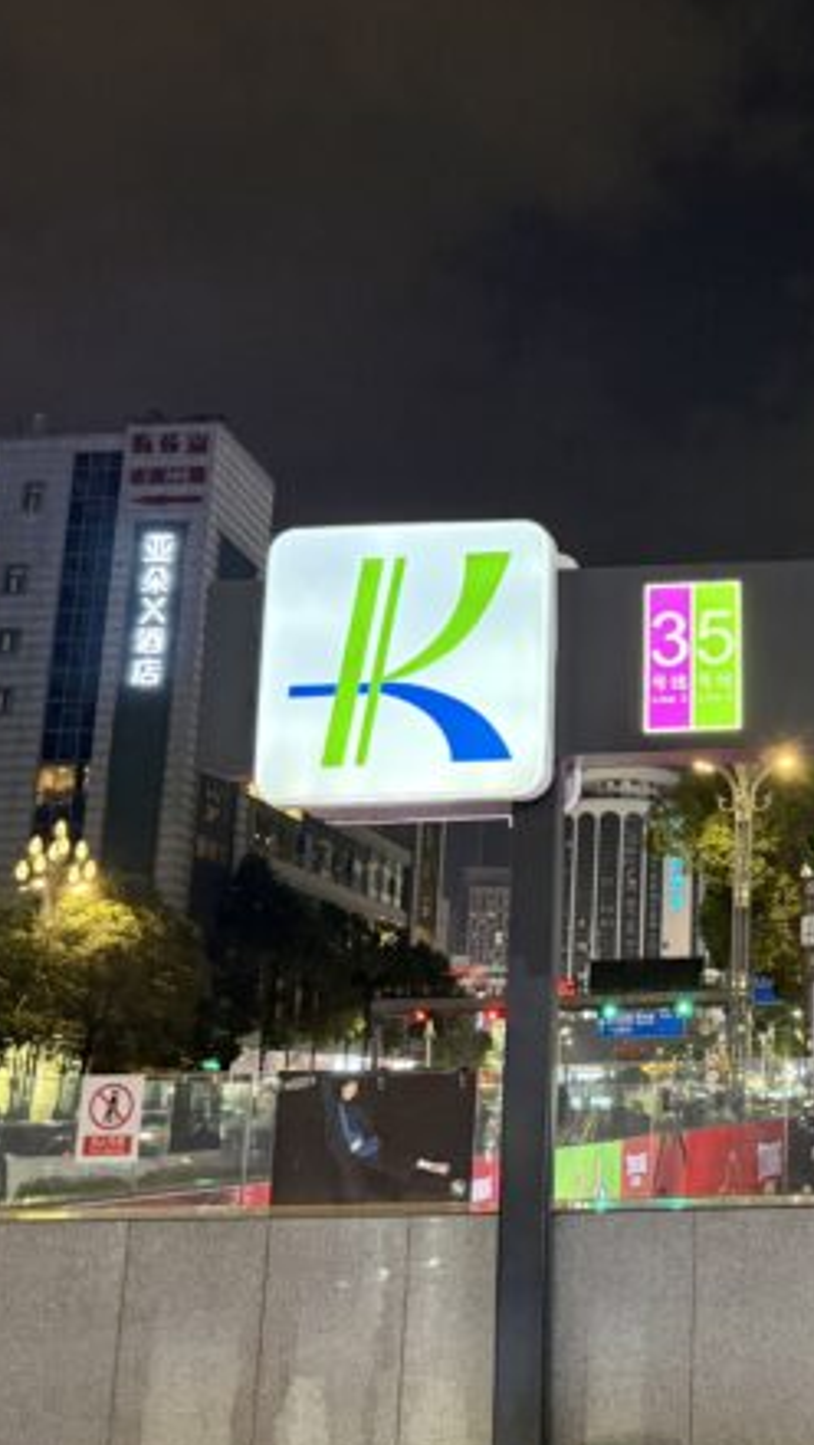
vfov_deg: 49.4
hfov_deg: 26.4
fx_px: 1571
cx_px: 932
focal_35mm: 41
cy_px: 713
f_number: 1.78
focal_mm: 6.76
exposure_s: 1/50
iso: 800
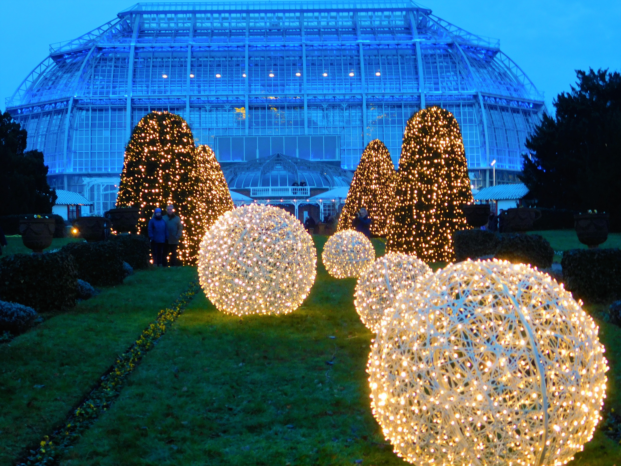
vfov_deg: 18.4
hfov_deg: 24.4
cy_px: 233
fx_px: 1435
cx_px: 310
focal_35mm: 80
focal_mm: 14.2
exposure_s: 1/10
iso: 200
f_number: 4.4
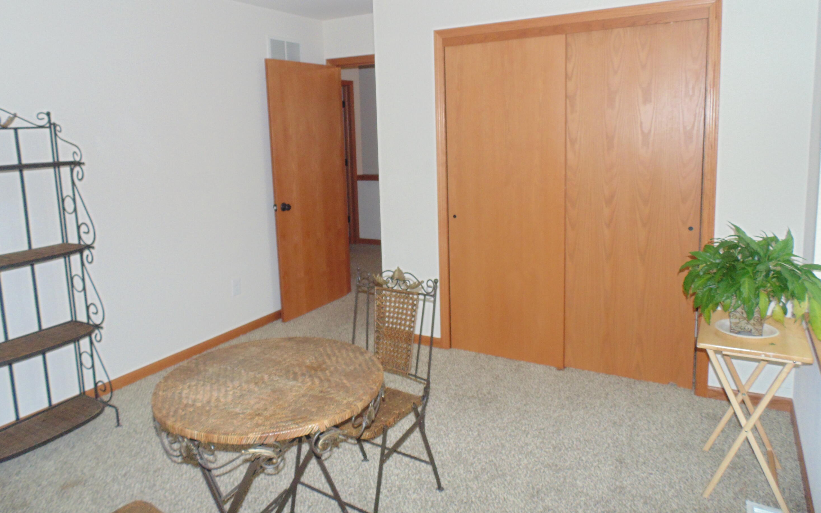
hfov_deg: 74.8
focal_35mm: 24
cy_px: 204
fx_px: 537
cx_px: 403
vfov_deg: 50.7
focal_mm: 4
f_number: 3.1
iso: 200
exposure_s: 1/30
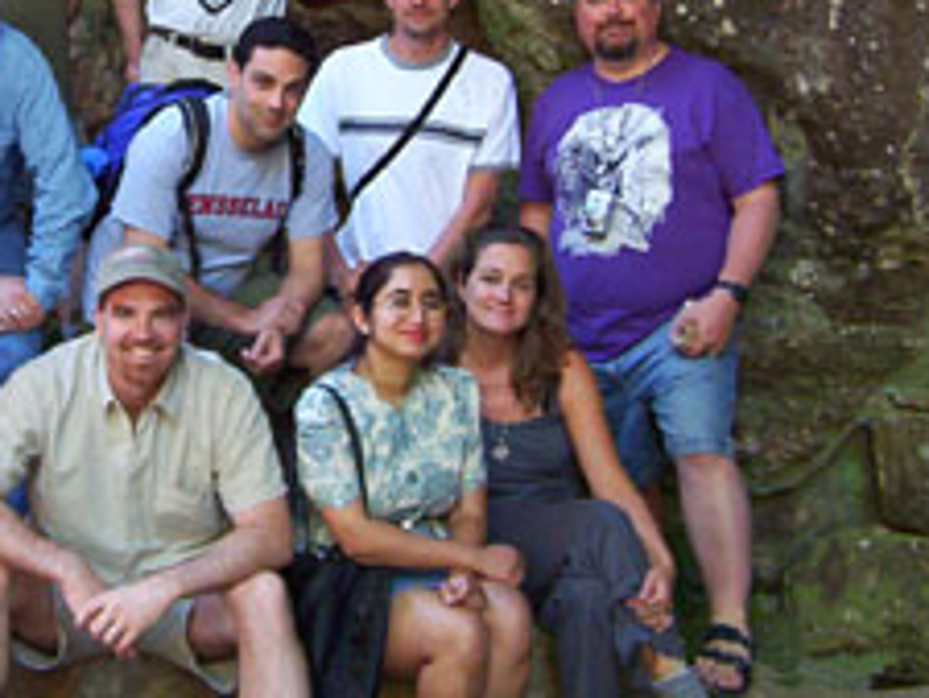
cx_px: 124
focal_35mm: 64
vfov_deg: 22.8
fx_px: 1719
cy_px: 194
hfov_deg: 29.2
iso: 140
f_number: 2.76
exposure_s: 1/31.8
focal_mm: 5.54
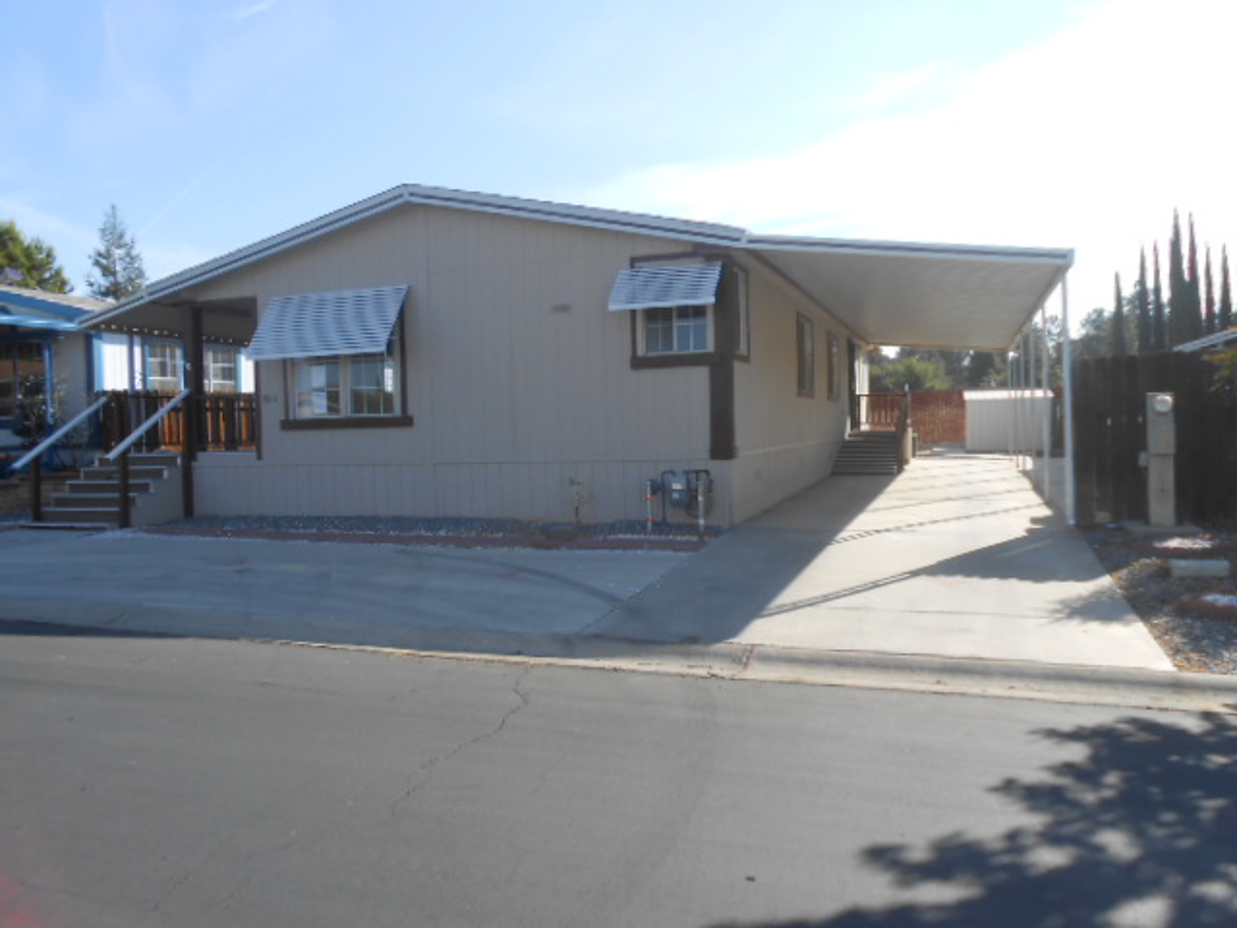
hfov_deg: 67.3
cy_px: 464
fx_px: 929
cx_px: 618
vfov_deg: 53.1
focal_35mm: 26
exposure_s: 1/500
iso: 80
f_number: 3.5
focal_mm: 4.6
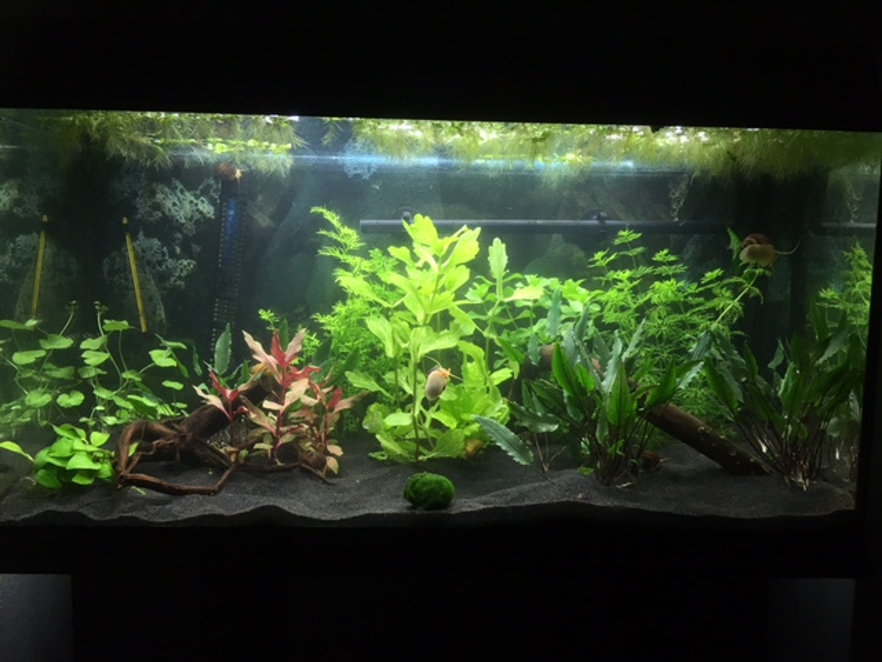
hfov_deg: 61.7
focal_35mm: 29
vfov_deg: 48.2
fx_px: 739
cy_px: 331
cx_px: 441
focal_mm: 4.15
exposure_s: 1/33
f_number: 2.2
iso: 50
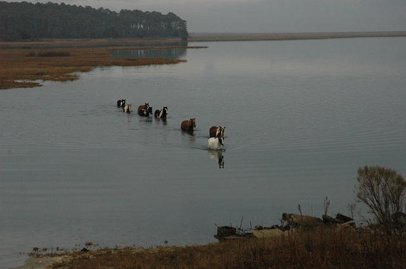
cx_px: 203
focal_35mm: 105
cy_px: 134
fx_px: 1183
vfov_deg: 13.0
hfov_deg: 19.5
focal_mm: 70
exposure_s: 1/250
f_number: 8
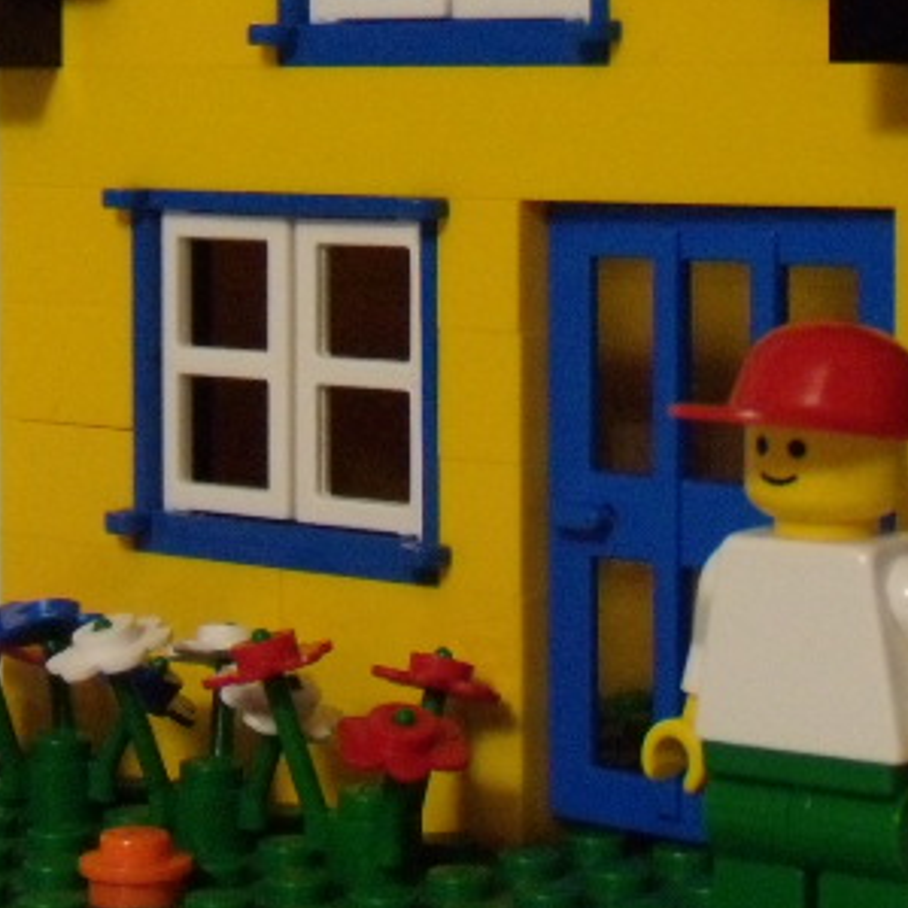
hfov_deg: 16.0
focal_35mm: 109
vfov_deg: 15.8
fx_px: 3235
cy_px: 152
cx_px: 440
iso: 400
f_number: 3.6
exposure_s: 1/10
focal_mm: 6.4
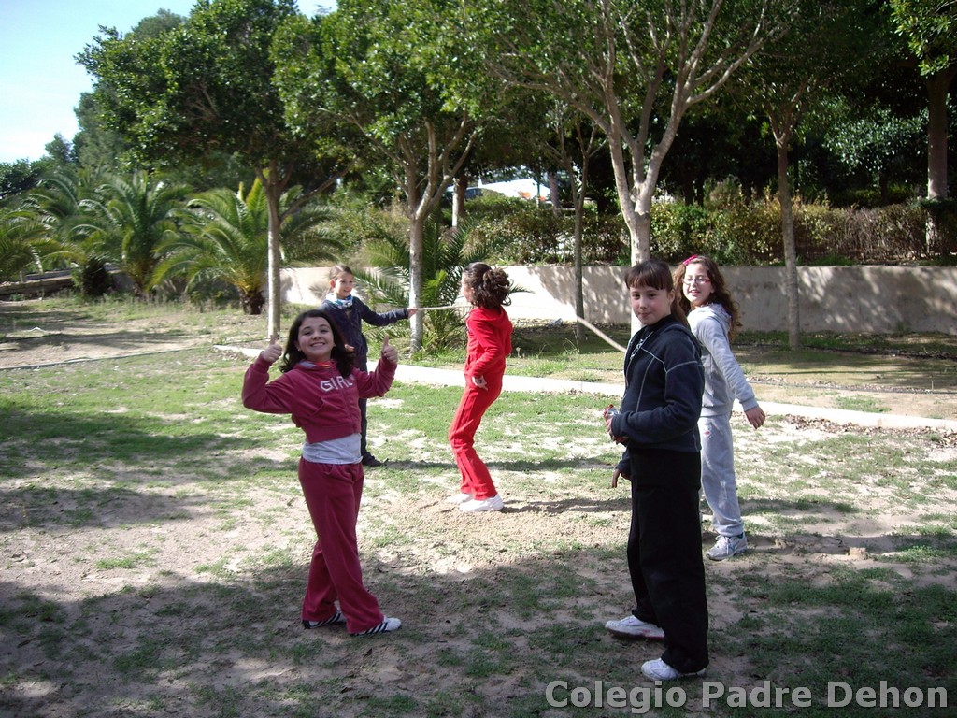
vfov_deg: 37.7
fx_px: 1051
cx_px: 478
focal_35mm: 38
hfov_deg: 49.0
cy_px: 359
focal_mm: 6.2
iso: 64
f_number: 4.3
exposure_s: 1/500
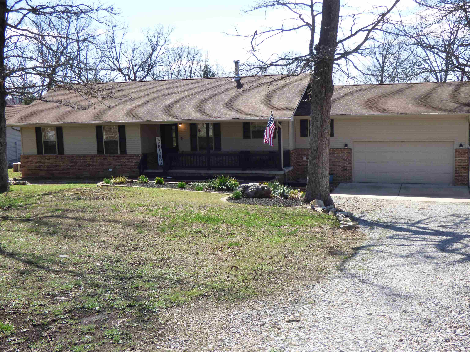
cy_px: 176
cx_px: 235
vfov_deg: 33.6
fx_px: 584
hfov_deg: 43.9
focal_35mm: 43
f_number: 4
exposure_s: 1/800
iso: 200
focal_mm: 7.37
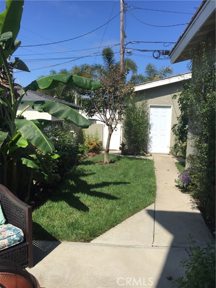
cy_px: 144
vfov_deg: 61.7
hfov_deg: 48.2
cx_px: 108
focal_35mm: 29
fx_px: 241
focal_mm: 4.15
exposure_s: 1/1799
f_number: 2.2
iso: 32
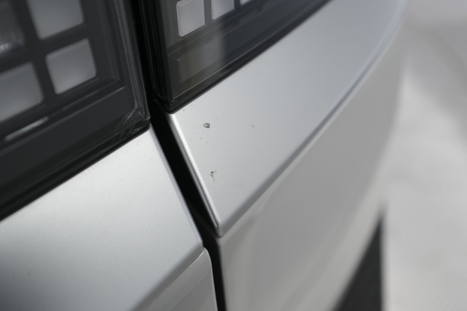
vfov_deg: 37.8
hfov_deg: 54.4
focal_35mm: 35
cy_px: 136
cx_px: 254
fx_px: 454
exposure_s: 1/100
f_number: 4.5
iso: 1250
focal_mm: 28
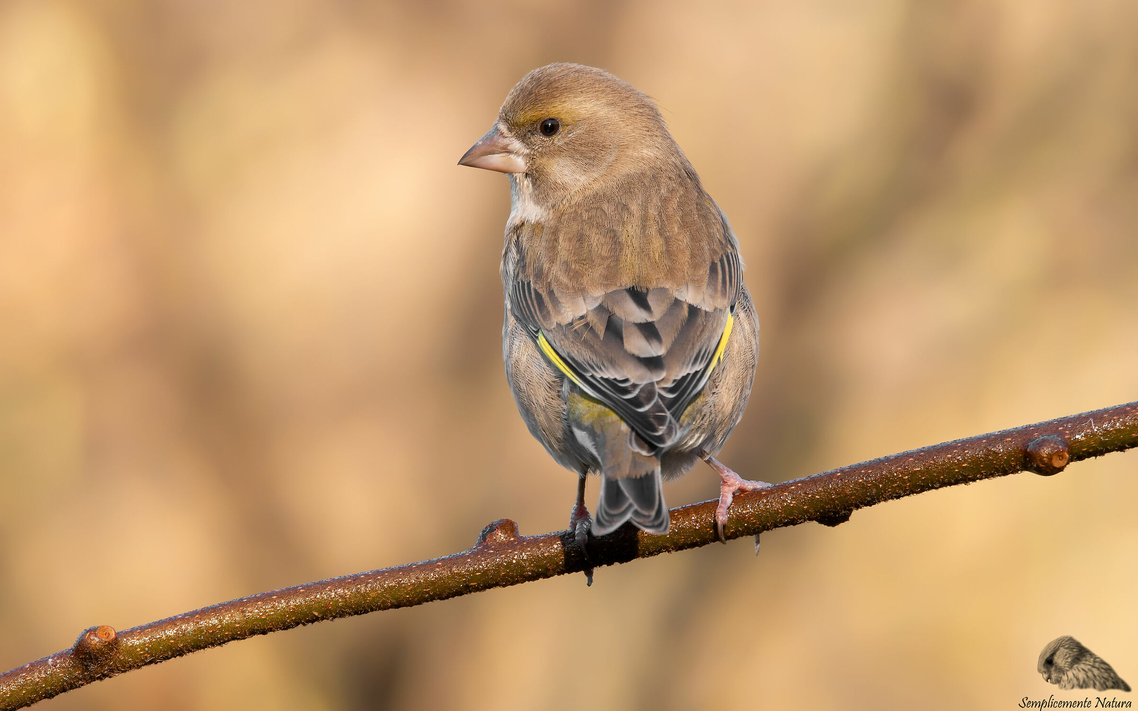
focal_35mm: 1225
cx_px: 569
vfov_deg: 1.1
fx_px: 37996
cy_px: 341
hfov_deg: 1.7
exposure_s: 1/200
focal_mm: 600
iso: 400
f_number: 8
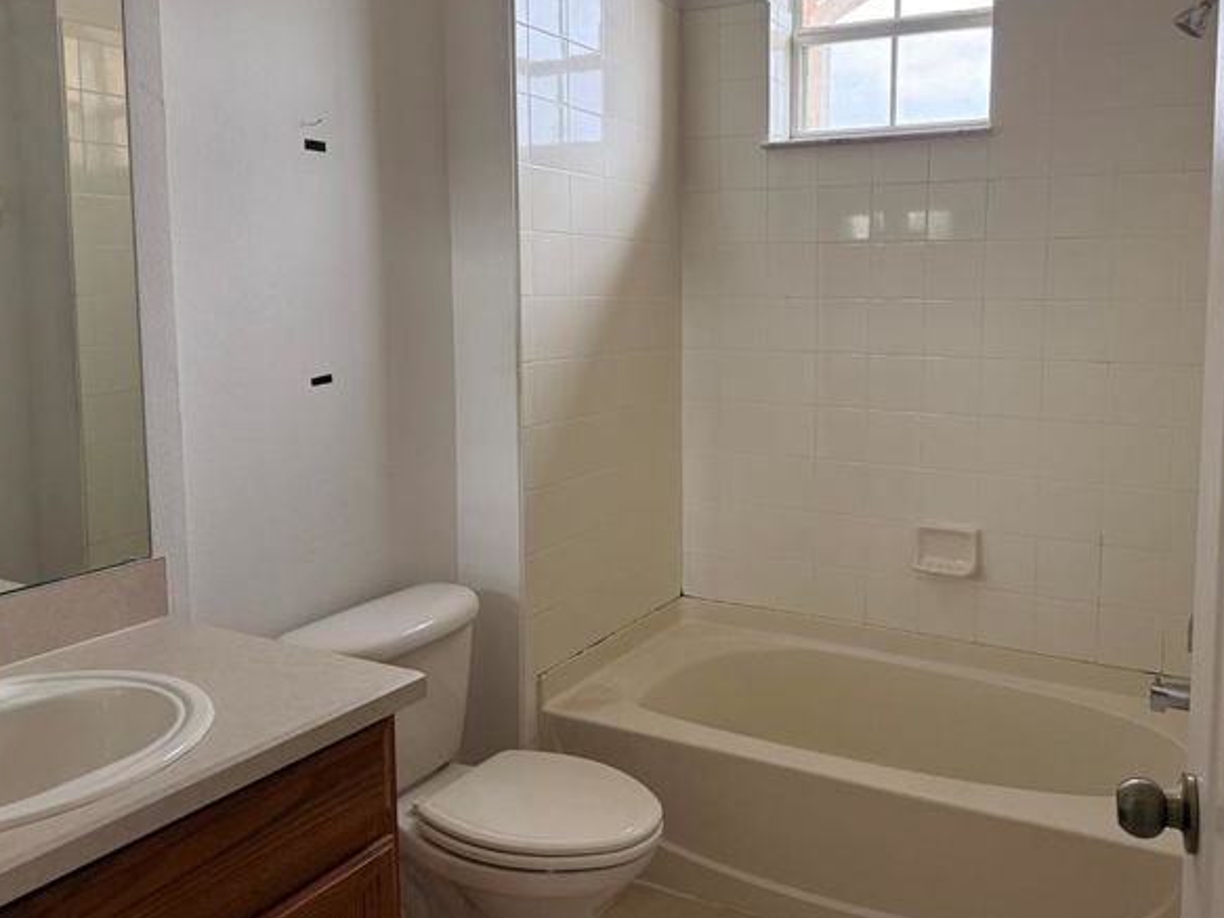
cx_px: 719
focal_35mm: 29
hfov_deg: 61.3
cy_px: 378
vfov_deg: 48.0
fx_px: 1025
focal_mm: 6.76
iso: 200
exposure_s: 1/117
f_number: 1.78
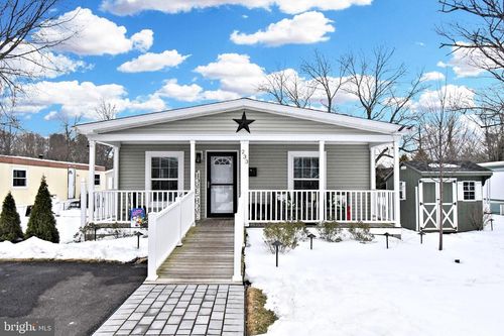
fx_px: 308
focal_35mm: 22
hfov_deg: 78.6
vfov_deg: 57.2
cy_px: 168
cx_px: 252
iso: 4000
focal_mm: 15
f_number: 8
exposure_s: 1/6400
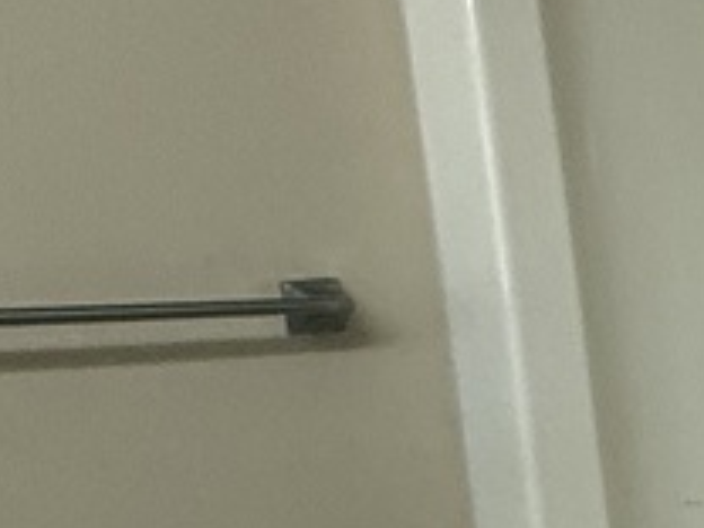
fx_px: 1973
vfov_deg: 15.0
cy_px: 528
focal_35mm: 97
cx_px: 1943
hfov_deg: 12.4
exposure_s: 1/120
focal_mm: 2.22
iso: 250
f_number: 2.2
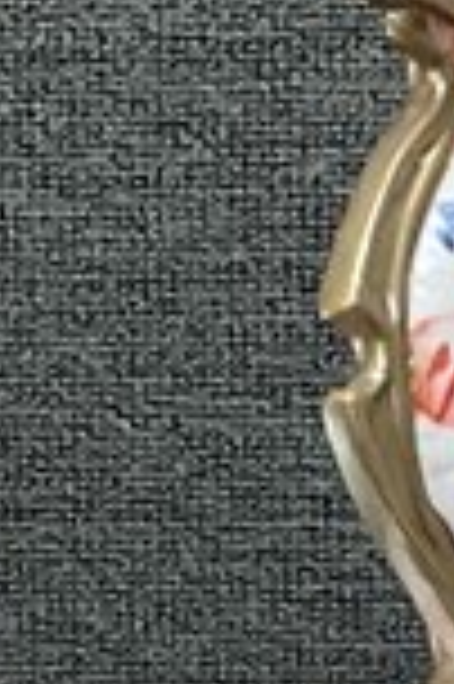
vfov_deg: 6.7
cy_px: 1357
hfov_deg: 4.5
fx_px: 5688
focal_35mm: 300
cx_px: 829
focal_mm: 3
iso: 100
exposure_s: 1/50
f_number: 1.8
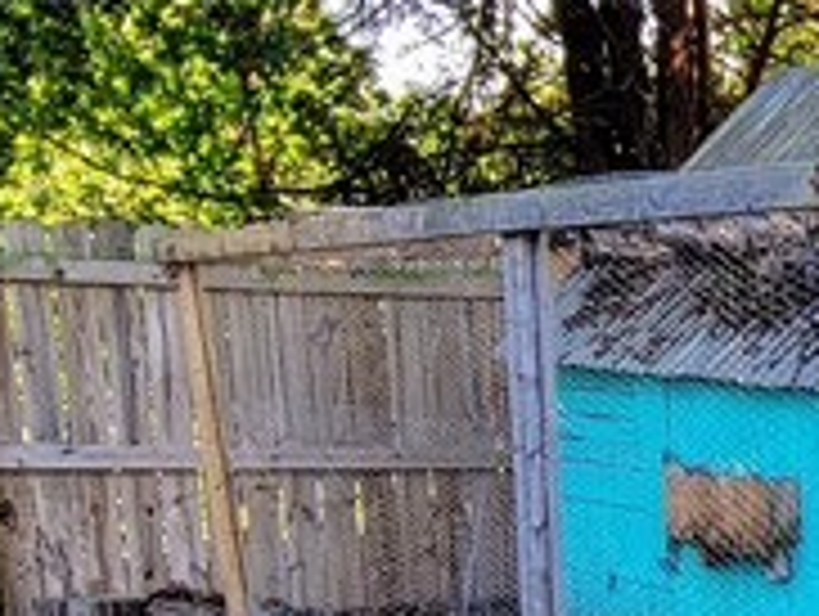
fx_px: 1729
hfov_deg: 22.6
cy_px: 594
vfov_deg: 19.7
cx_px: 1166
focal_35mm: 73
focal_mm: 2.2
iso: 100
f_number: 2.2
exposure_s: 1/120
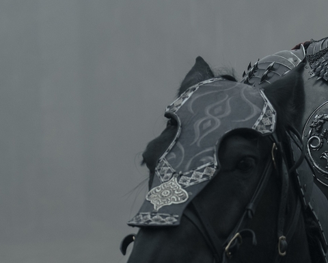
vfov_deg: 4.9
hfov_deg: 6.1
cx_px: 502
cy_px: 207
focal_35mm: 313
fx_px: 3038
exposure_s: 1/800
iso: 1600
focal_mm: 101
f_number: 4.5
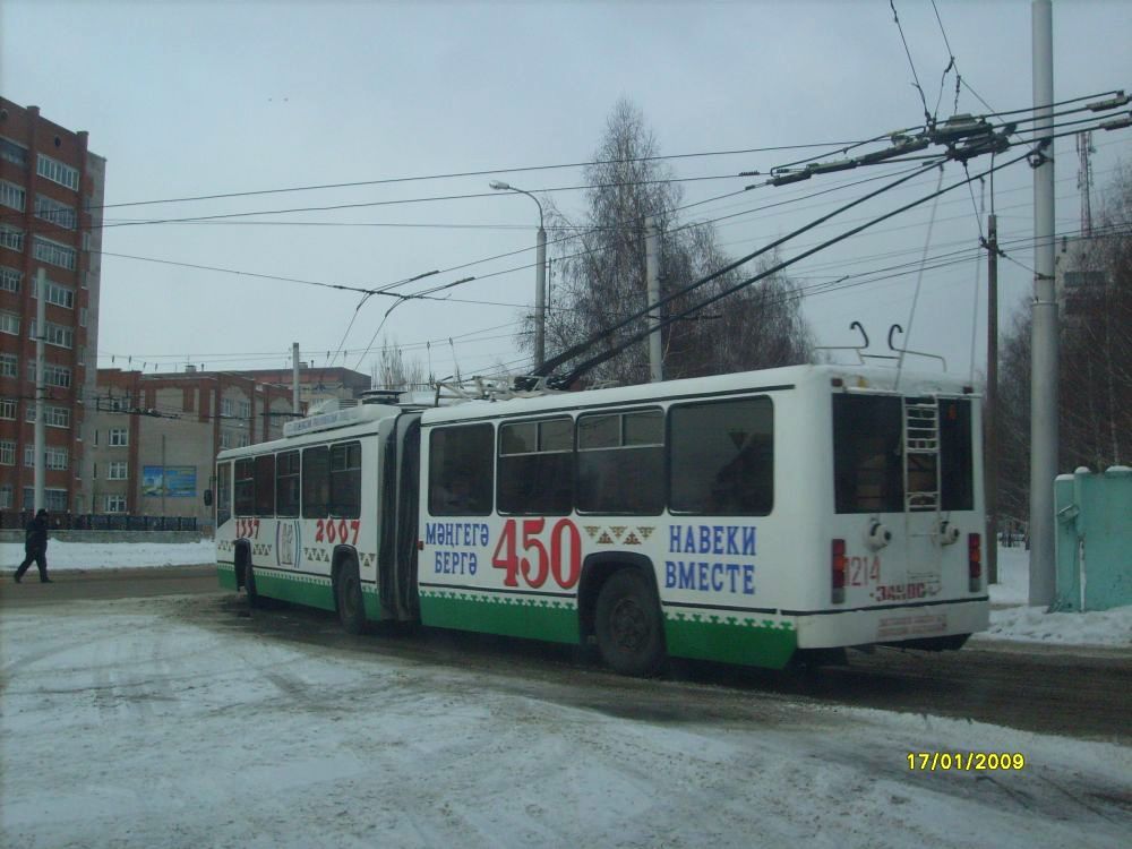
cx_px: 566
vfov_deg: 33.6
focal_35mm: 43
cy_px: 424
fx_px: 1406
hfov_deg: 43.9
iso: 80
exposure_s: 1/90
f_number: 7.7
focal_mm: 7.2
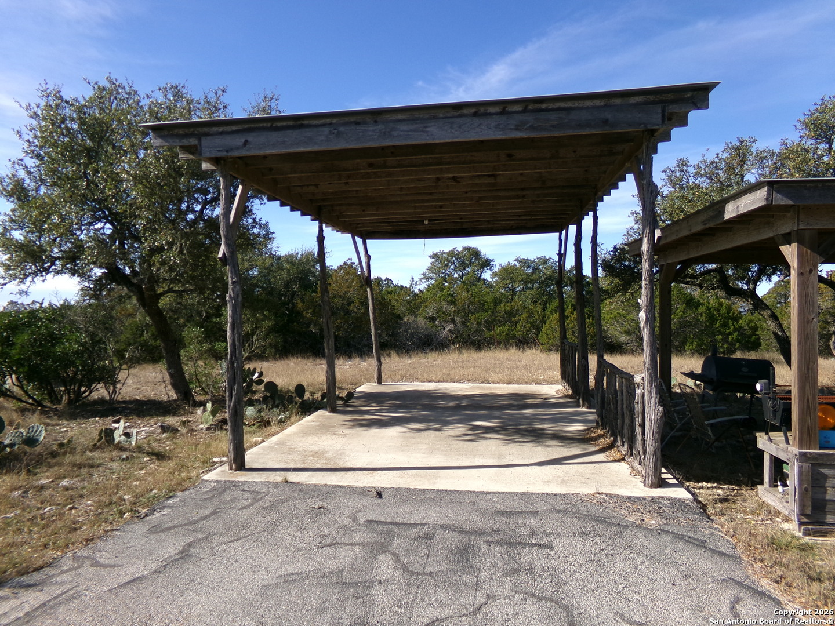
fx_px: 579
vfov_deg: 56.8
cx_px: 418
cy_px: 313
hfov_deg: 71.6
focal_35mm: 24
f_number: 3.7
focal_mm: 4.3
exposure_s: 1/550
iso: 100
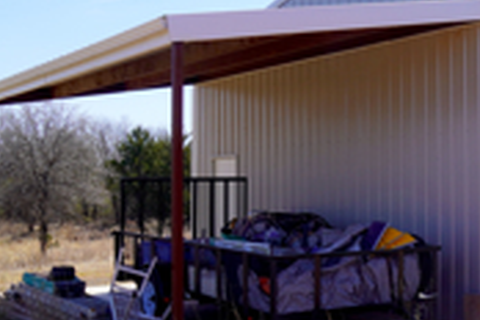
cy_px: 174
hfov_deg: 30.6
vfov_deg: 21.9
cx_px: 450
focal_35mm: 62
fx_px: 827
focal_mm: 16
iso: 100
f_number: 9
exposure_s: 1/125
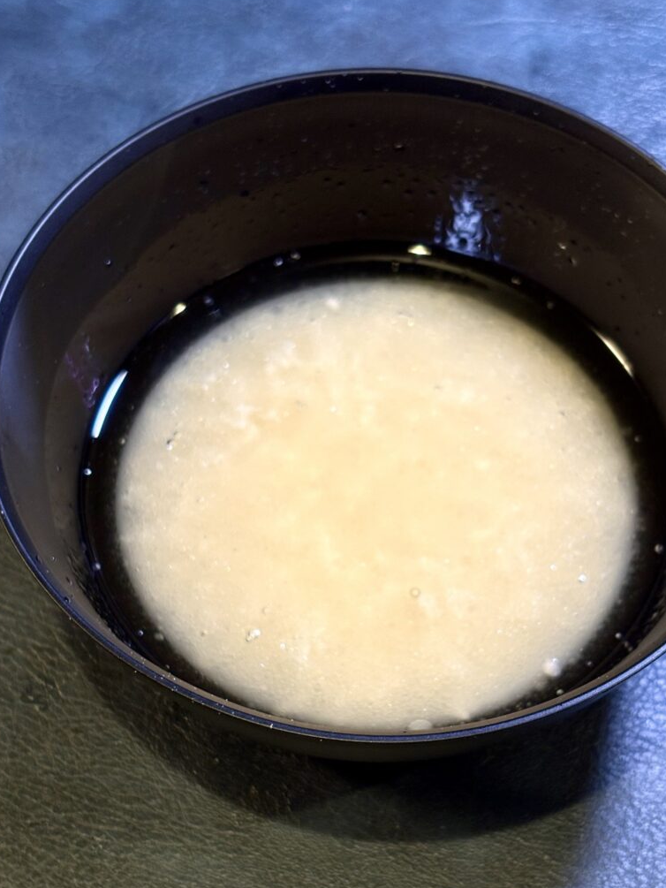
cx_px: 329
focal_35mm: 53
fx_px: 1359
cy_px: 444
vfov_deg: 36.2
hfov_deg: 27.5
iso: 40
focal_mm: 5.96
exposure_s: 1/60
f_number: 1.6
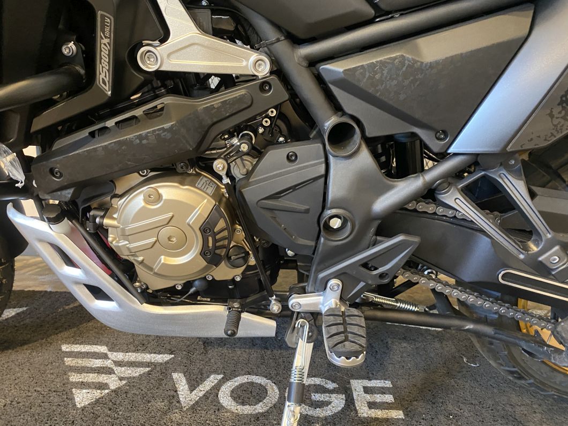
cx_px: 284
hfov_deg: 67.3
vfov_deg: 53.1
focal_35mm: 26
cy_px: 213
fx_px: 427
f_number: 1.8
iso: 500
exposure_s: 1/25
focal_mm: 4.25
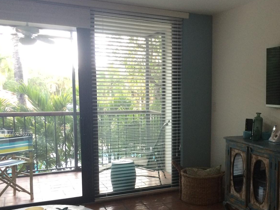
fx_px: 324
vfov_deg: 35.7
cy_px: 134
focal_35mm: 40
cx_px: 188
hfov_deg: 46.0
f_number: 2.2
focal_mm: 4.15
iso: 125
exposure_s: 1/30
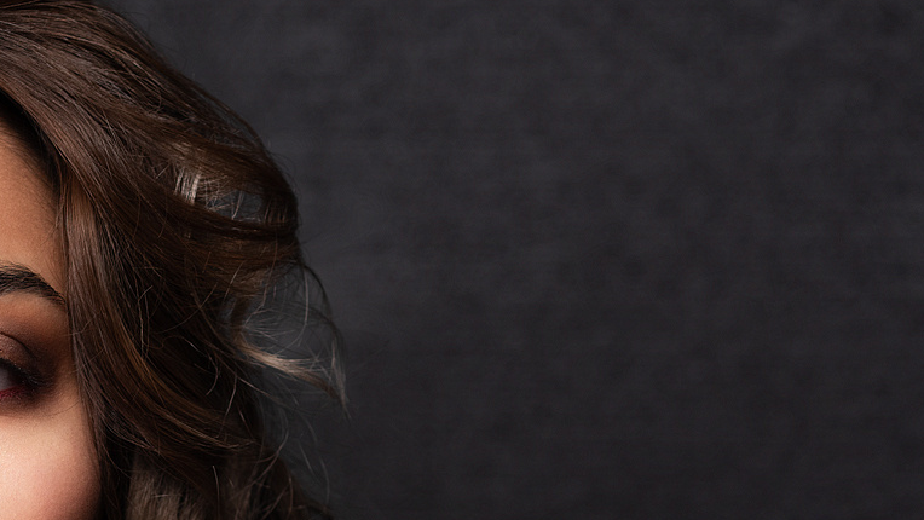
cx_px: -105
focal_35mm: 329
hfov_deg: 6.5
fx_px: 8062
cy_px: 663
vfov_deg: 3.7
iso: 100
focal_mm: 120
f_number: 5.6
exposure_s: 1/250
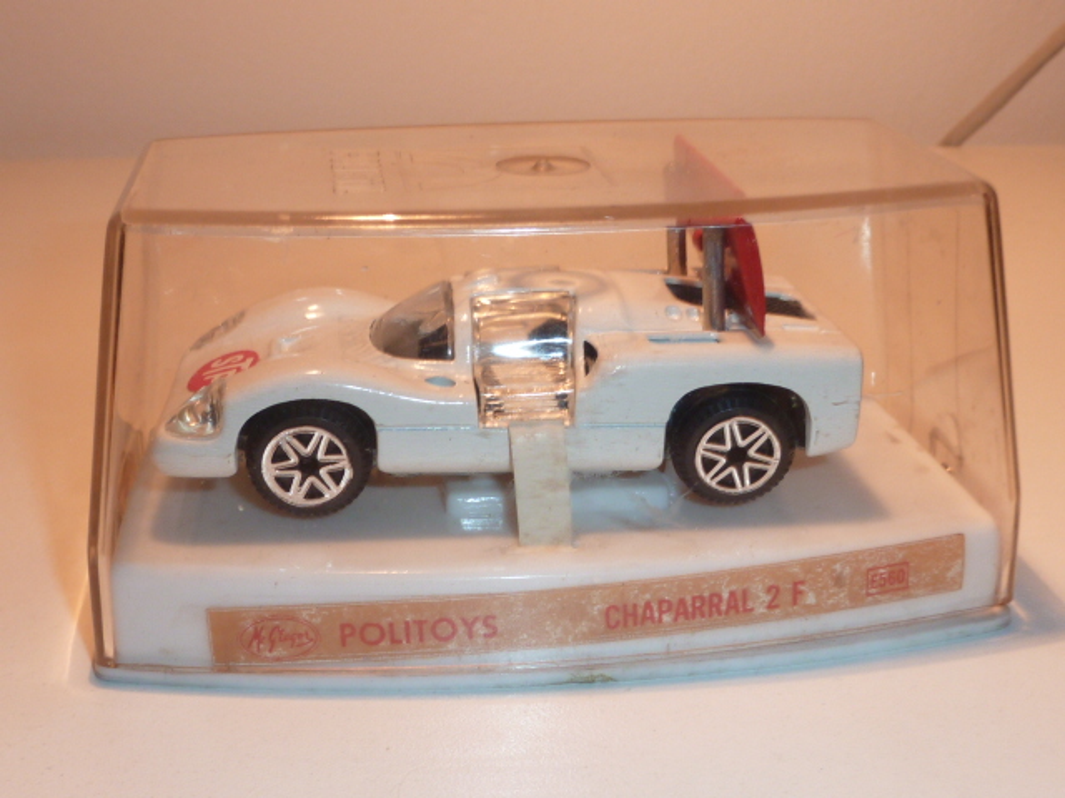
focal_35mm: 51
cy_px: 399
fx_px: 1569
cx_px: 532
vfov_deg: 28.6
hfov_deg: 37.5
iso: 100
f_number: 4
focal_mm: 4.7
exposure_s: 1/50
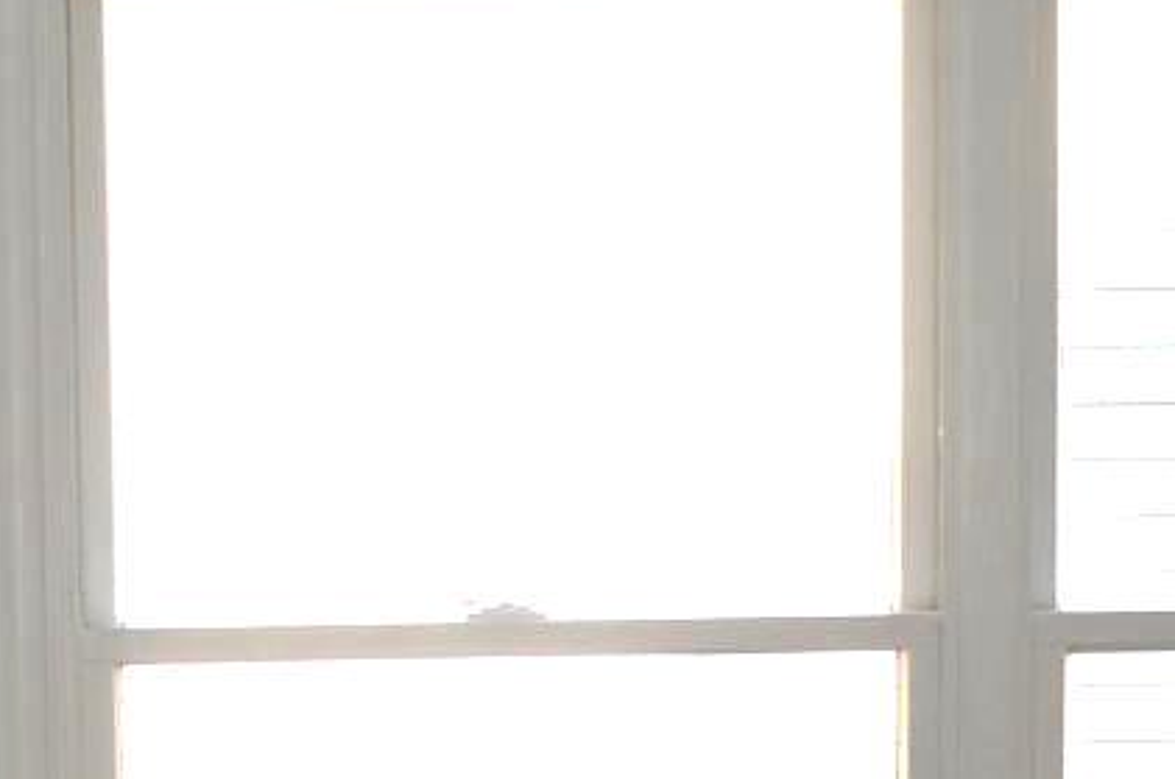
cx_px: 22
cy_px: 1323
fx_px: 4756
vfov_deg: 9.0
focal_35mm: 146
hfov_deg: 13.9
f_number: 3.8
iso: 400
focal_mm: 20
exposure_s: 1/125
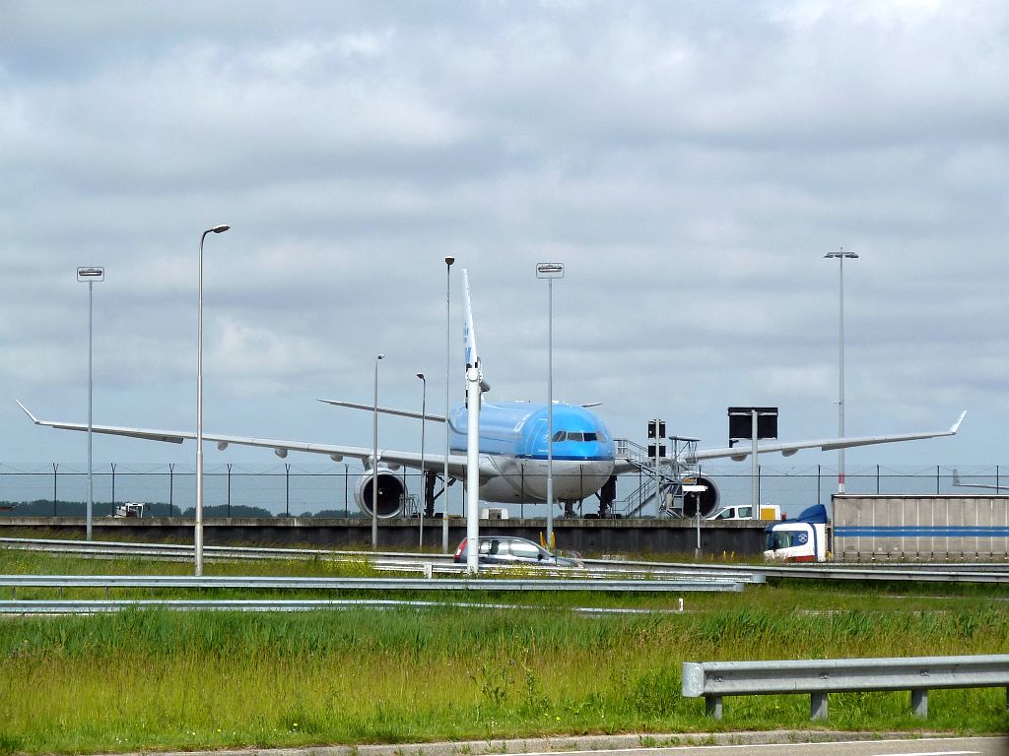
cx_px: 504
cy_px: 378
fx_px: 4605
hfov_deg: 12.5
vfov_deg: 9.4
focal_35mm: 158
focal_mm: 25.9
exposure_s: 1/400
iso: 80
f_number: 5.6
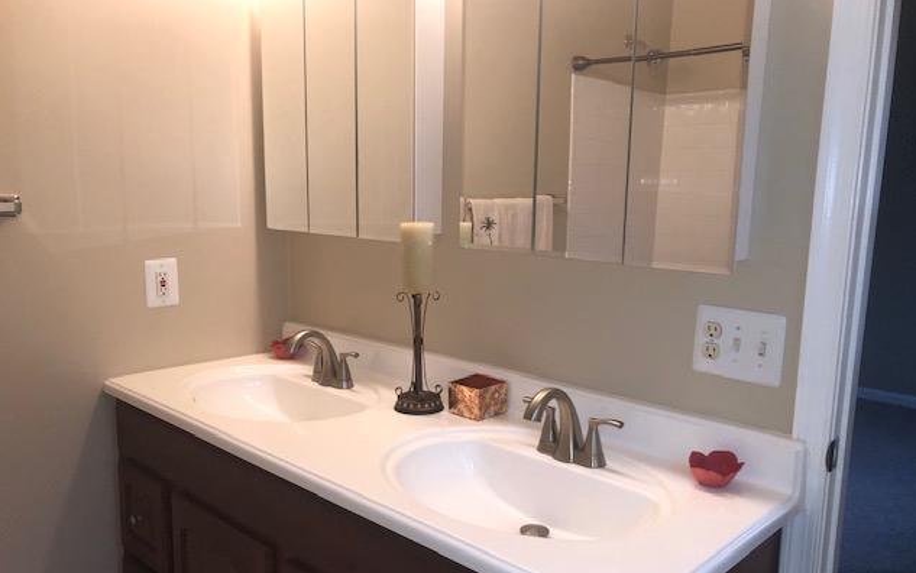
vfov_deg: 41.8
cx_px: 462
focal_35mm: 30
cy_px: 318
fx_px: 749
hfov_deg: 62.9
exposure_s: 1/120
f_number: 1.8
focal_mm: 4
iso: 80
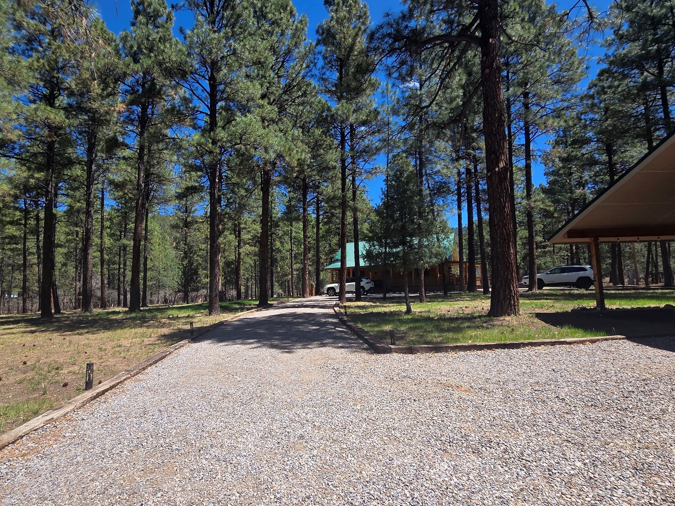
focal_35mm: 17
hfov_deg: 90.9
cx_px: 314
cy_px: 263
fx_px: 332
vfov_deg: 74.7
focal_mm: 2.2
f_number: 2.2
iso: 50
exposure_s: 1/1358
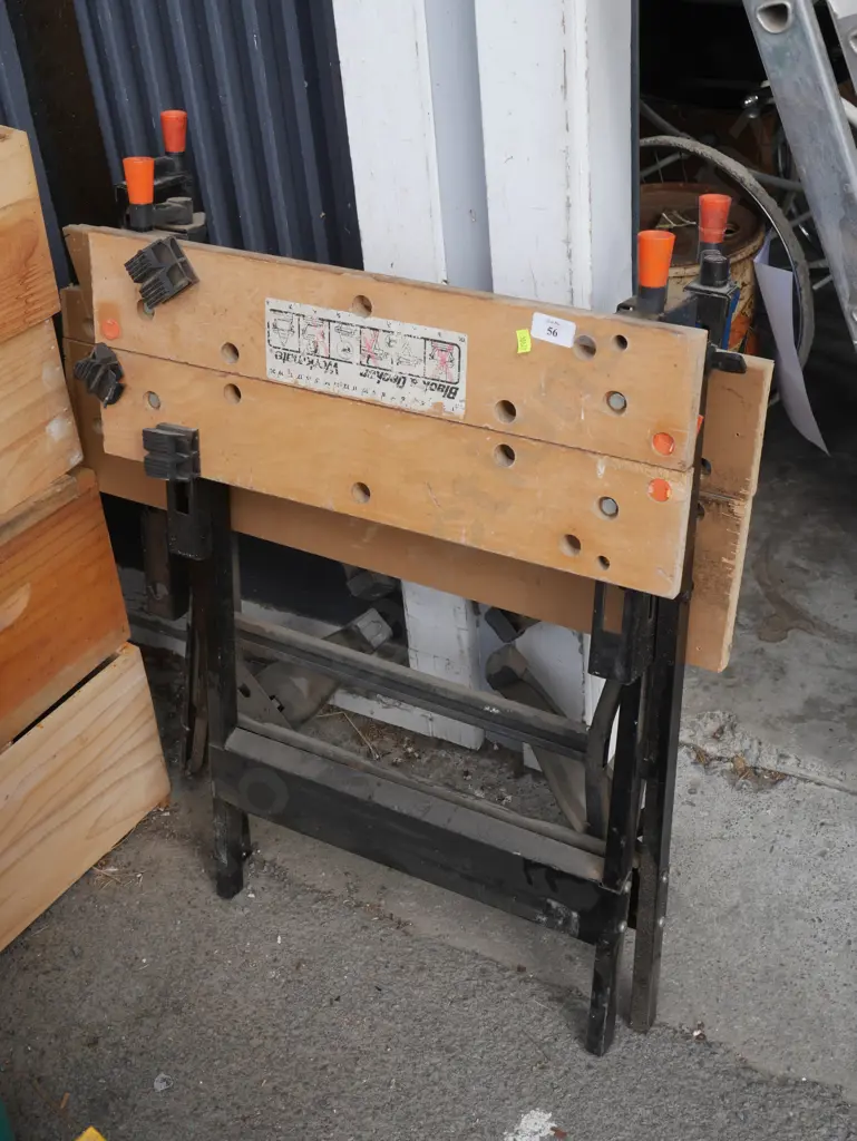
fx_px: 1517
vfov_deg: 41.2
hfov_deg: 31.5
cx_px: 428
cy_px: 570
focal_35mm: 46
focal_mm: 23
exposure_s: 1/250
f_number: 8
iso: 200
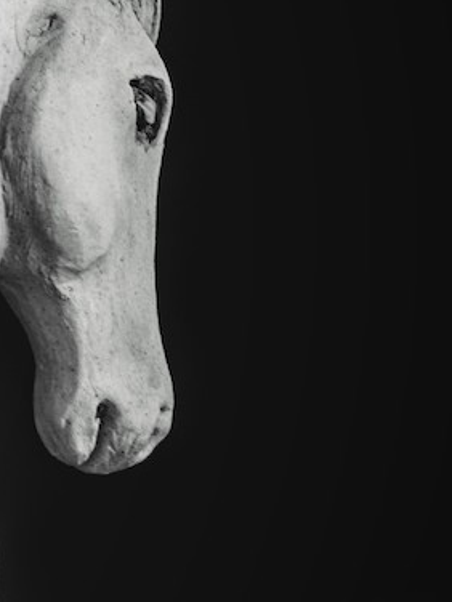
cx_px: -651
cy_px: 227
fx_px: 5014
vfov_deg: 6.9
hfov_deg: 5.0
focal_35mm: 288
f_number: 7.1
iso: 400
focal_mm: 50
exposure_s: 1/125
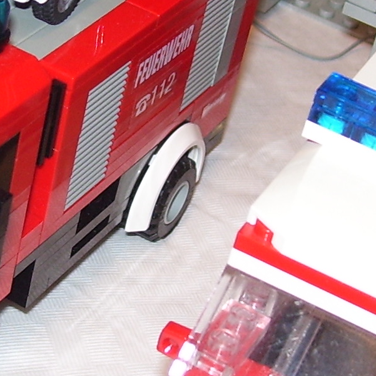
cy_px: 173
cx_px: 82
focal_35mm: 122
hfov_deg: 14.2
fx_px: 1499
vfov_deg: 14.3
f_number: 2.7
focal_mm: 6
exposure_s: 1/60
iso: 80
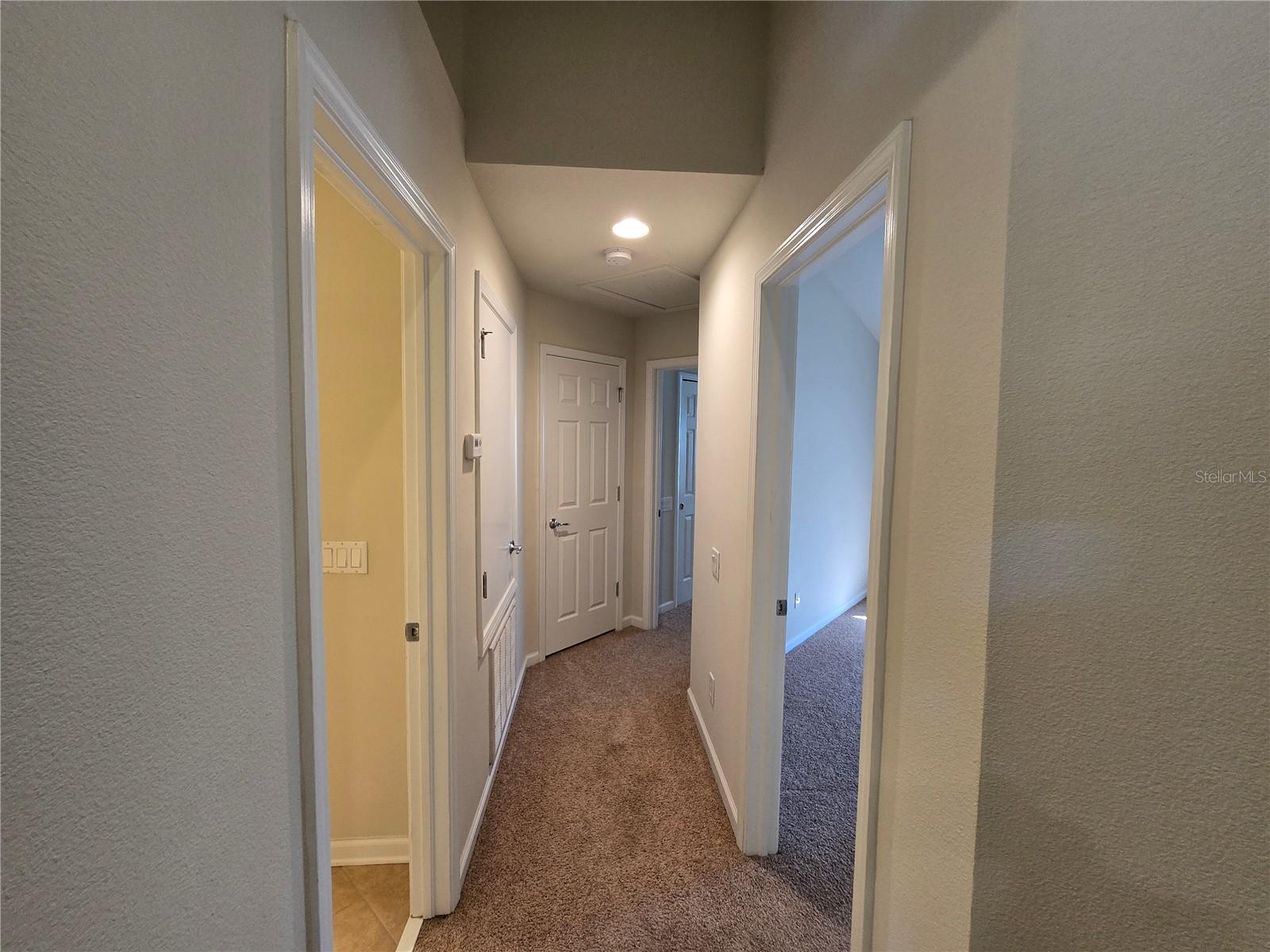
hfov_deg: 106.2
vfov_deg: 89.9
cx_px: 635
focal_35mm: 13
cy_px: 476
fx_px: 477
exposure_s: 1/60
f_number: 2.2
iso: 250
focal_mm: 2.2
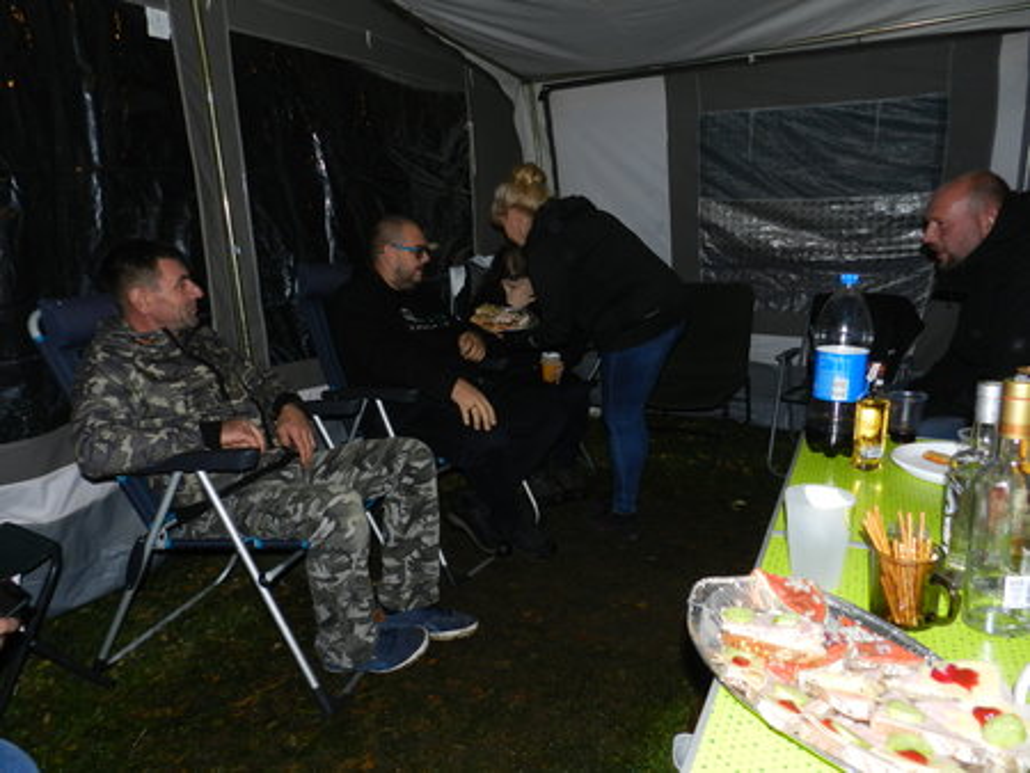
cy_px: 386
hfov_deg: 73.9
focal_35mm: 23
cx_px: 515
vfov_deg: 58.9
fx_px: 685
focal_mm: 4
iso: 200
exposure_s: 1/30
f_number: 3.4
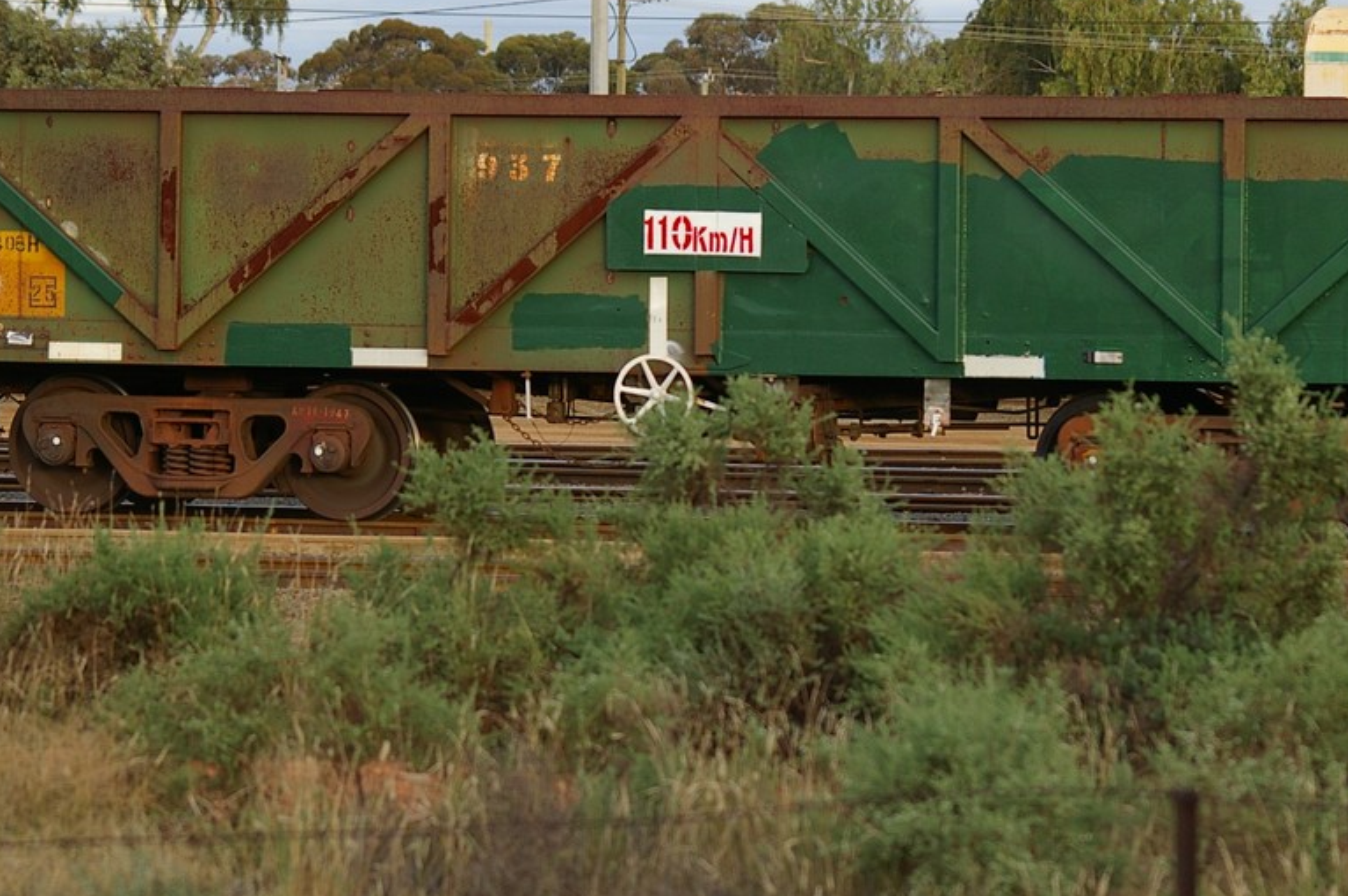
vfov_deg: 5.9
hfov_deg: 8.8
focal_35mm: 233
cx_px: 805
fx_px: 8711
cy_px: 243
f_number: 4.5
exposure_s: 1/180
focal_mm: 93
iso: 200
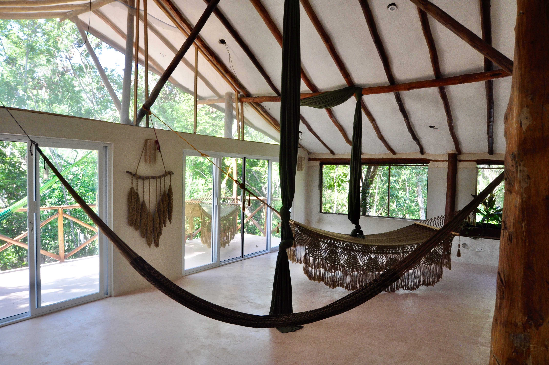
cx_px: 274
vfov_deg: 50.3
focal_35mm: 26
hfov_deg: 70.5
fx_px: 388
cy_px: 182
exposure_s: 1/60
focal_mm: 17
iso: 640
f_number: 8
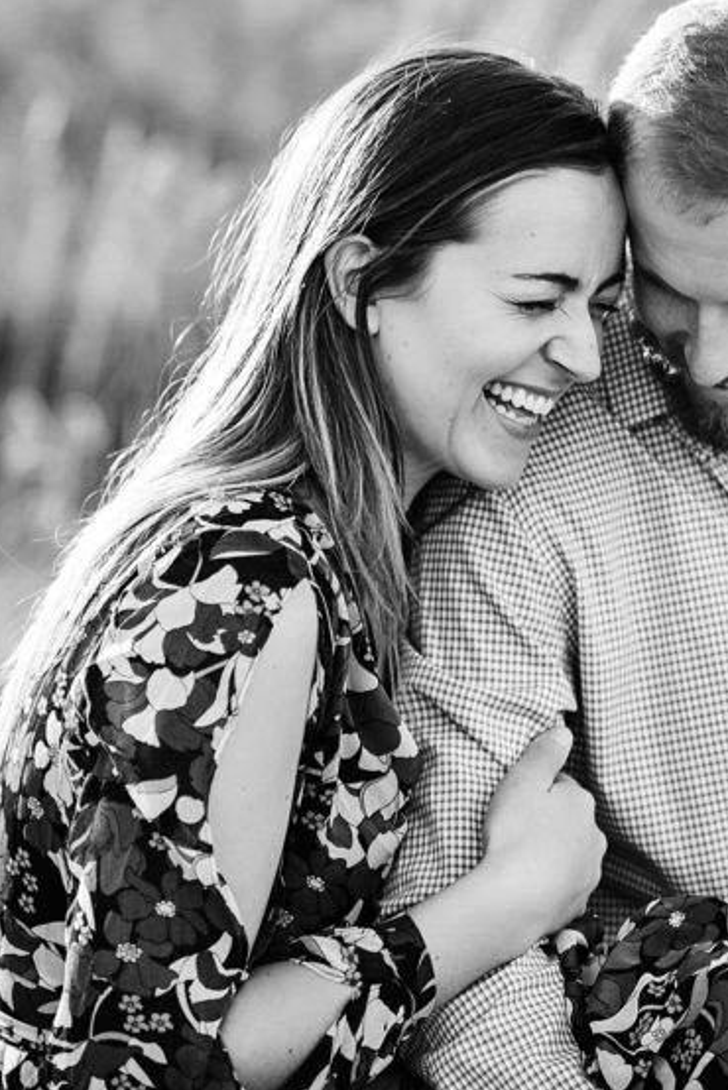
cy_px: 197
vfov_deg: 13.0
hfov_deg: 8.7
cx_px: 580
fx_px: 4756
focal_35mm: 157
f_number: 2.2
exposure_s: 1/2000
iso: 200
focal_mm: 85
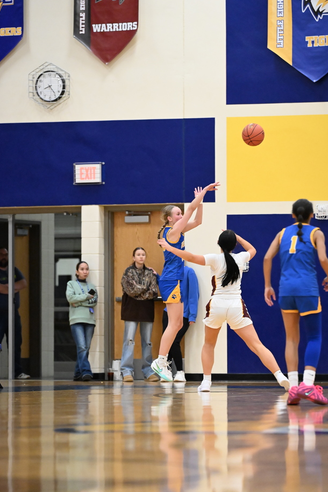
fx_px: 3059
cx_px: 179
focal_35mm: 224
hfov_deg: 6.1
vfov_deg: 9.2
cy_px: 264
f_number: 4
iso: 12800
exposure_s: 1/1000
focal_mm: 200
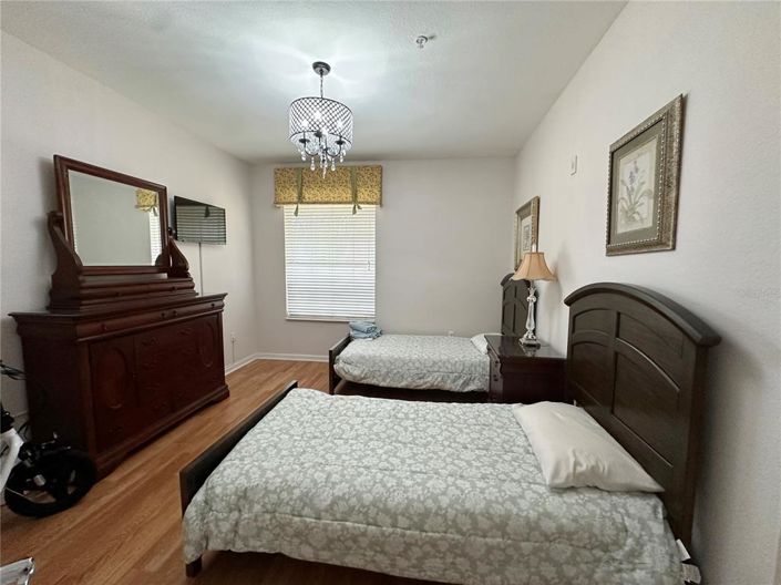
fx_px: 316
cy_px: 292
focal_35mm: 14
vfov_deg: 85.6
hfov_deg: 102.1
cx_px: 390
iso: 250
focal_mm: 2.22
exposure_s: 1/60
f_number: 2.2
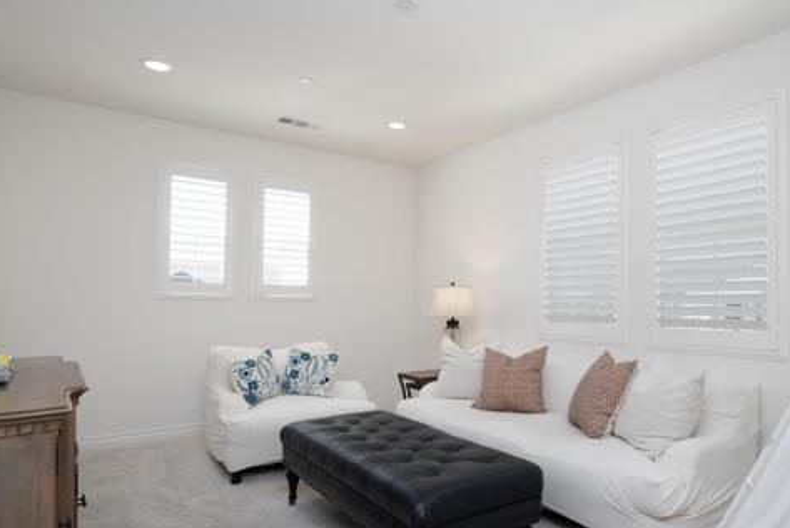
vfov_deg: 55.0
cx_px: 499
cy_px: 298
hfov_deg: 74.6
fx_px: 505
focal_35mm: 23
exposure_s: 1/250
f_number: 8
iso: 320
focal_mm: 17
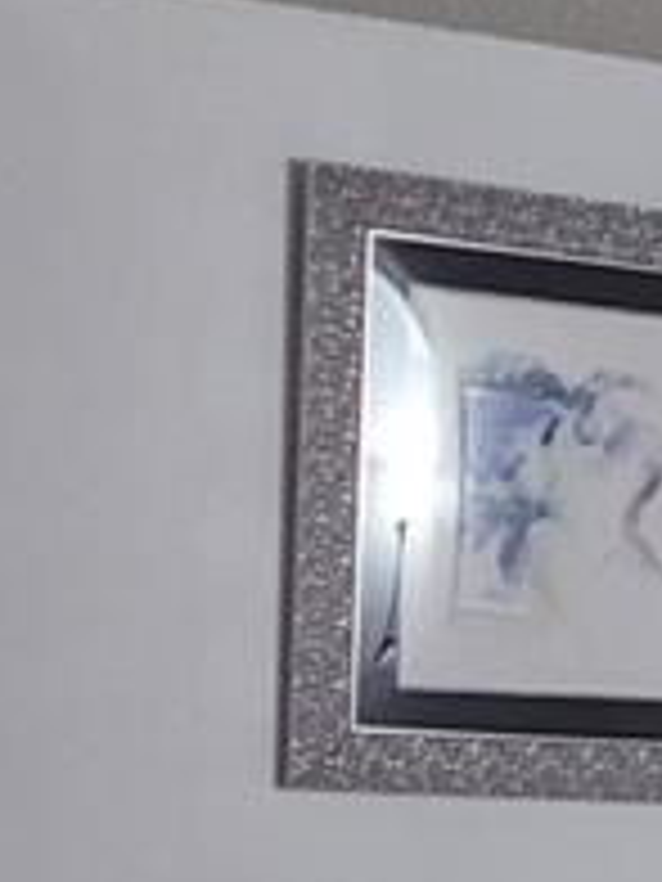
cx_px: 1513
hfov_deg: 8.6
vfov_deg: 12.0
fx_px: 4054
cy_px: 1166
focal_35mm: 159
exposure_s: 1/40
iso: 500
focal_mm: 5.4
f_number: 1.8
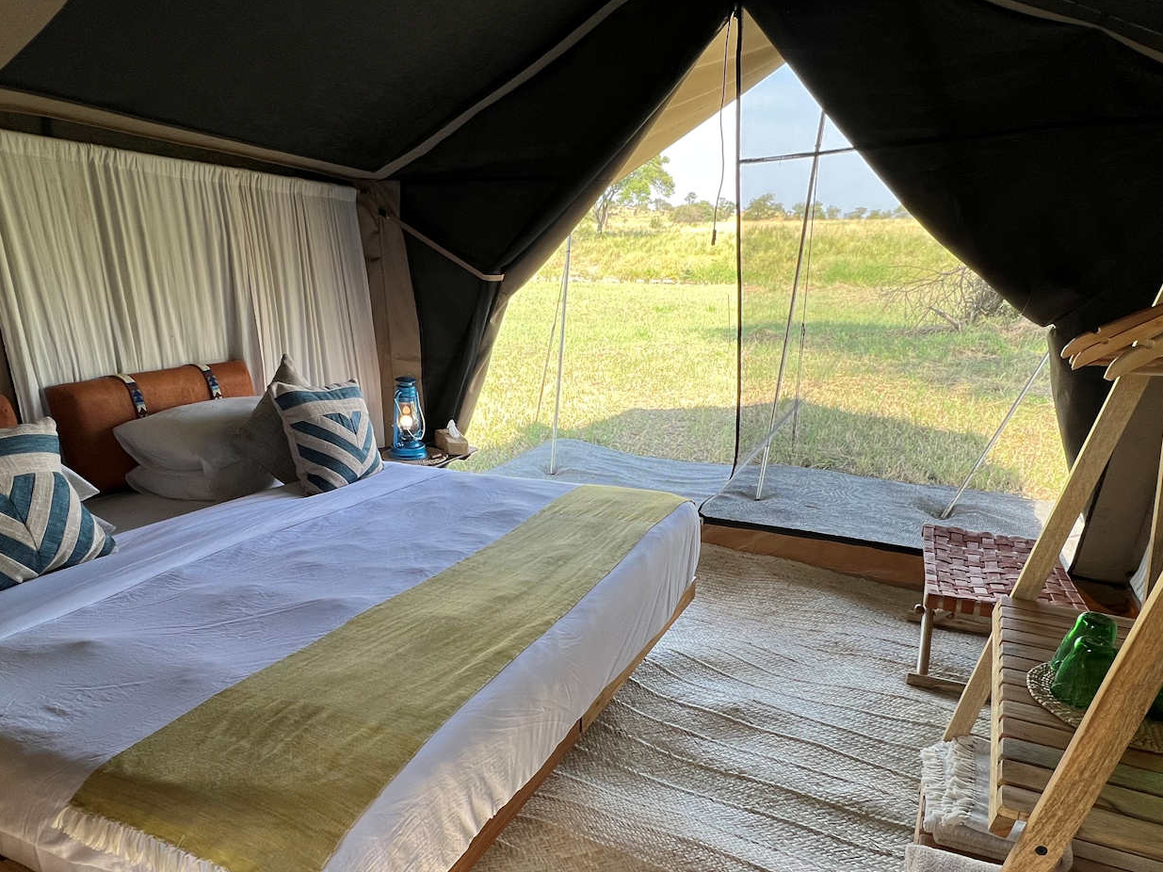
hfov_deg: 81.7
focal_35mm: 20
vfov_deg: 64.5
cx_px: 609
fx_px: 672
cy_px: 571
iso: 32
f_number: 1.8
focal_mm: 1.57
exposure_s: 1/132
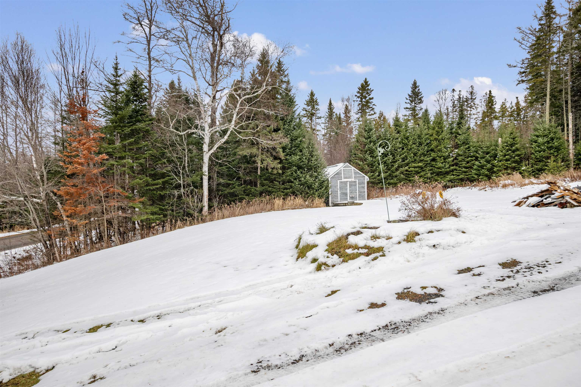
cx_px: 290
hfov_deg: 81.2
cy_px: 194
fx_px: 339
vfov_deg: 59.5
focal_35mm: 21
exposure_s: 1/10
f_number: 8
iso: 64
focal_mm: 14
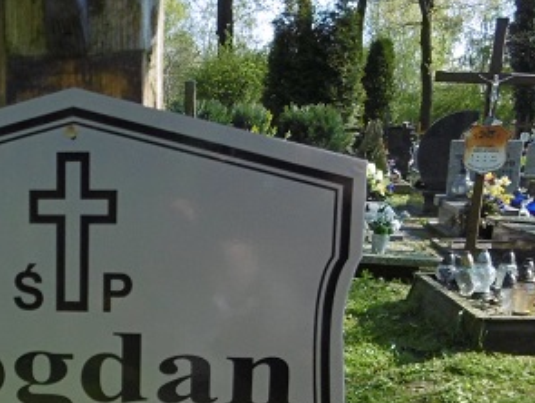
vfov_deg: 21.7
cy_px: 418
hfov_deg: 28.7
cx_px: 56
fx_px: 1006
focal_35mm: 65
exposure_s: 1/400
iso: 100
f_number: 3.1
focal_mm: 4.3
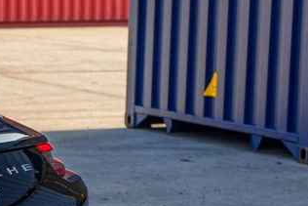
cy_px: 184
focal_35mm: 149
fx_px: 1275
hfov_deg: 13.0
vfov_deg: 9.2
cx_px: -169
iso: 80
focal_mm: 46
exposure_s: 1/80
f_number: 4.5
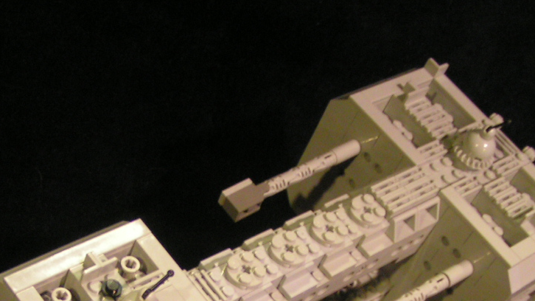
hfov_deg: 28.8
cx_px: 190
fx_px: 1035
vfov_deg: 16.2
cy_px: 299
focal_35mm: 73
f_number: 2.8
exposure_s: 1/6
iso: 200
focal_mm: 5.8
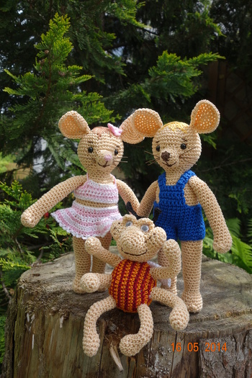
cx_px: 126
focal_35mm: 28
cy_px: 189
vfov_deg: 65.5
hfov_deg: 46.4
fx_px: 294
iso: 125
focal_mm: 10.4
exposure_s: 1/200
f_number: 5.6
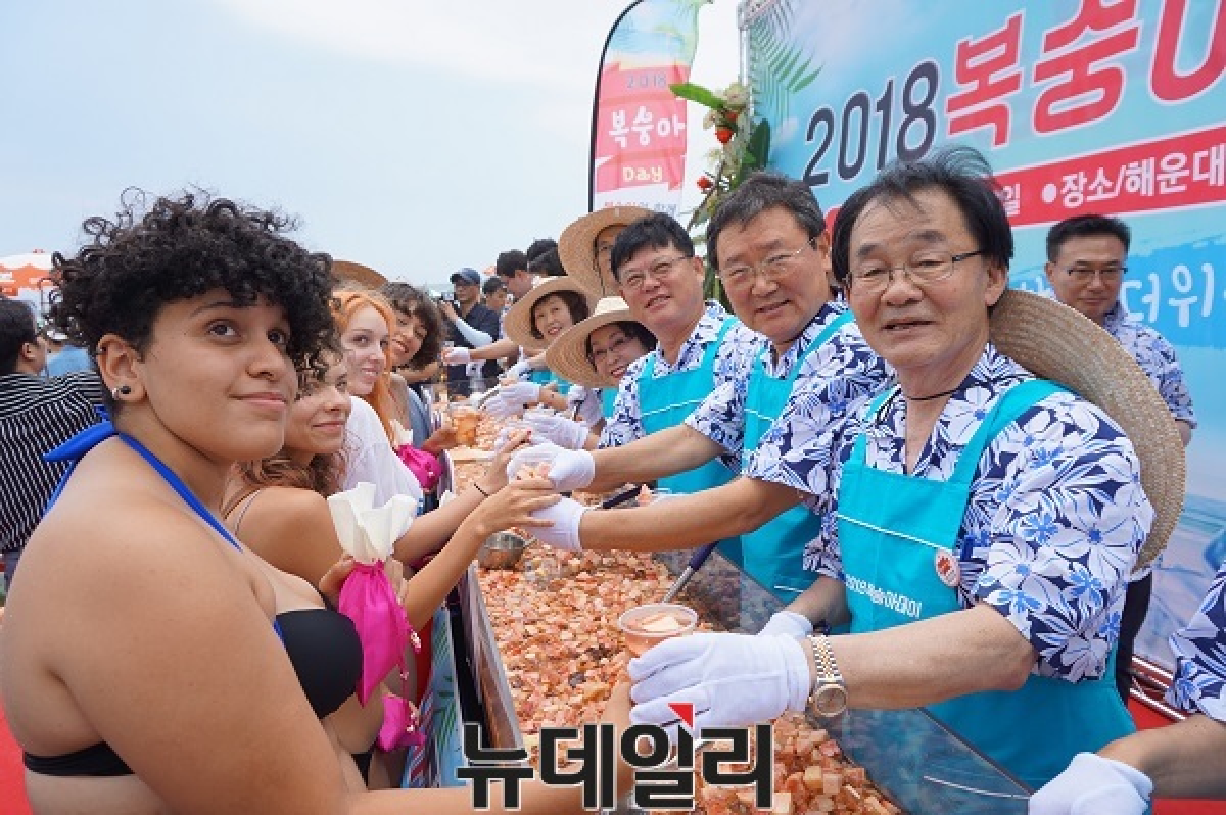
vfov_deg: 53.1
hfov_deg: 73.8
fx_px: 817
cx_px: 613
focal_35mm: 24
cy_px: 408
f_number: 4.5
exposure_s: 1/640
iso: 100
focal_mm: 16
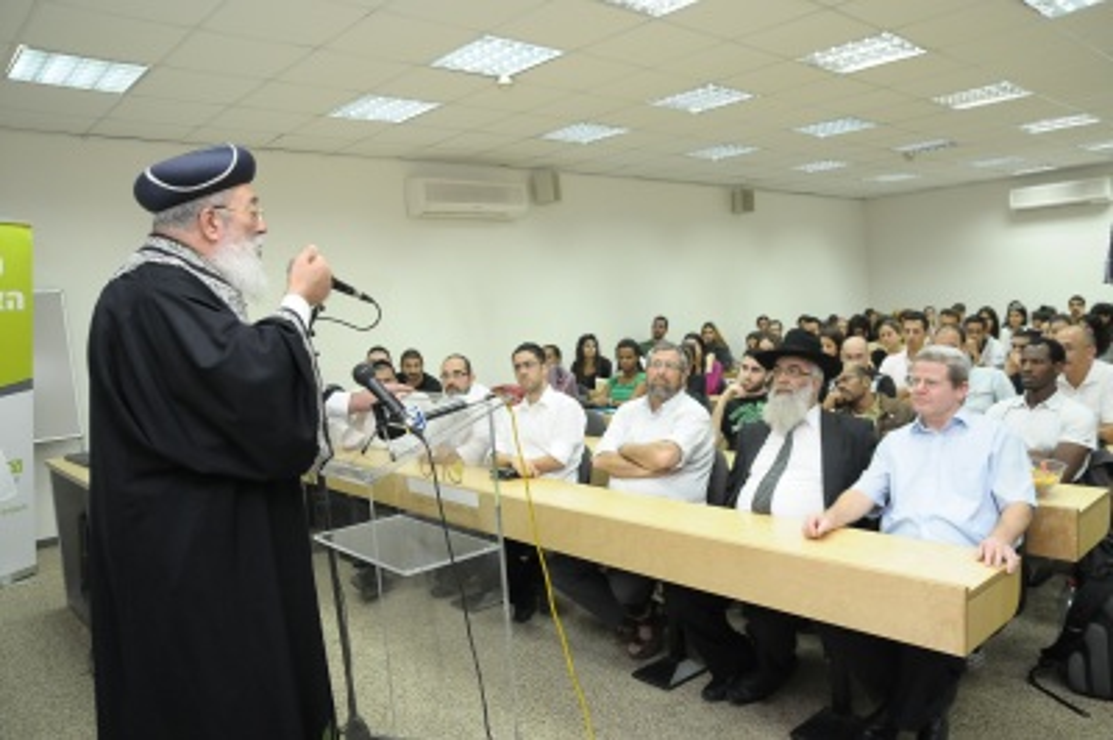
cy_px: 370
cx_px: 556
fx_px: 788
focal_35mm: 26
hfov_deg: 70.5
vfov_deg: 50.3
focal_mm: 17
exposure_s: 1/50
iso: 1000
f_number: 5
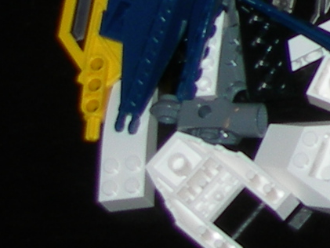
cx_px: 975
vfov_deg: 6.1
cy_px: -290
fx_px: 2231
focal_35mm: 234
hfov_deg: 7.5
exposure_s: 1/60.1
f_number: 2.8
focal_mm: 7.8
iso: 50
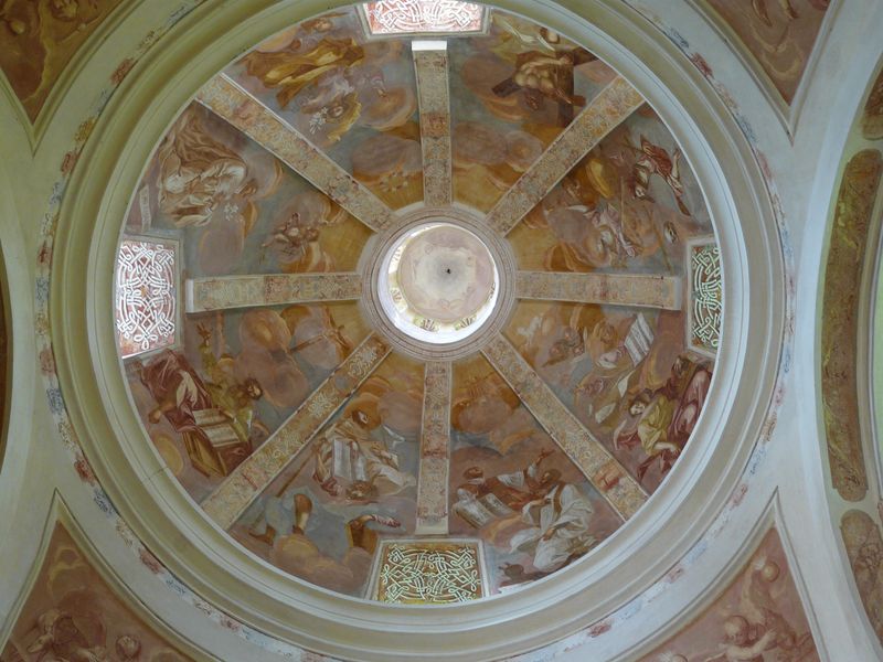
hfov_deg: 52.6
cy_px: 331
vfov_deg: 40.7
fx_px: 893
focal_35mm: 35
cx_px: 442
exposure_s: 1/40
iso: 100
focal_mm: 5.7
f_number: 2.8
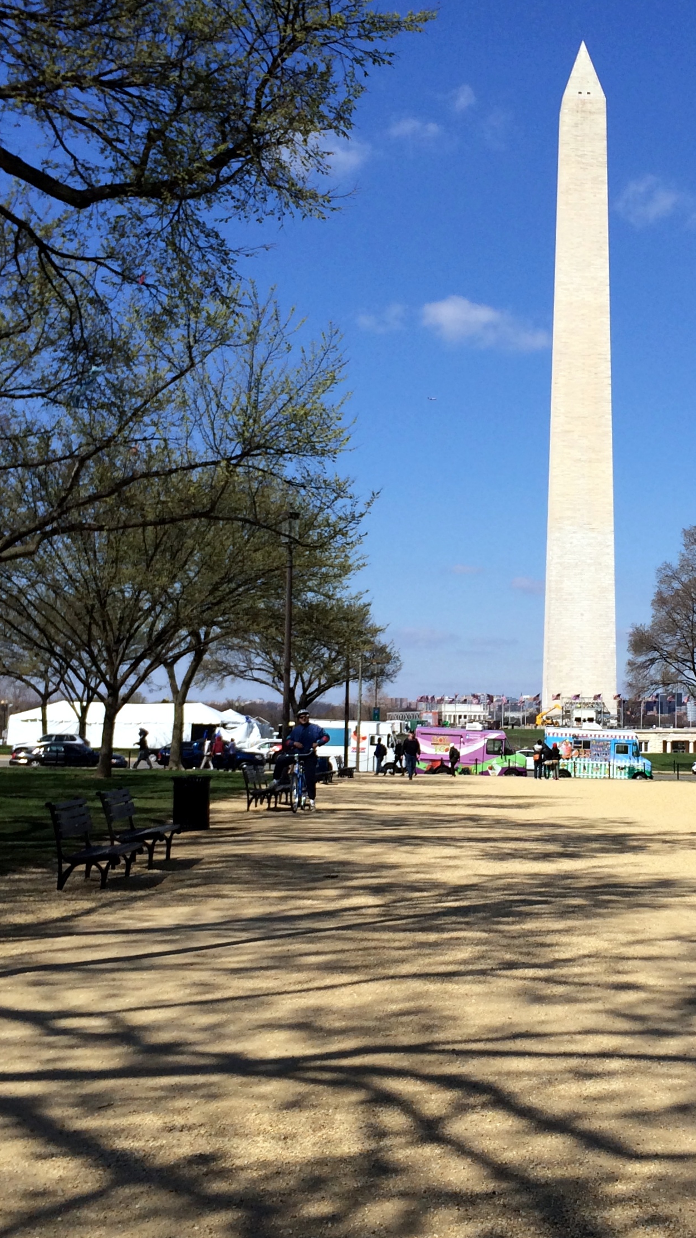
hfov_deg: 24.5
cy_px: 604
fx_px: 1575
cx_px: 563
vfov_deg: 42.9
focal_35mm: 48
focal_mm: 4.12
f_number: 2.2
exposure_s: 1/2933
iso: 32
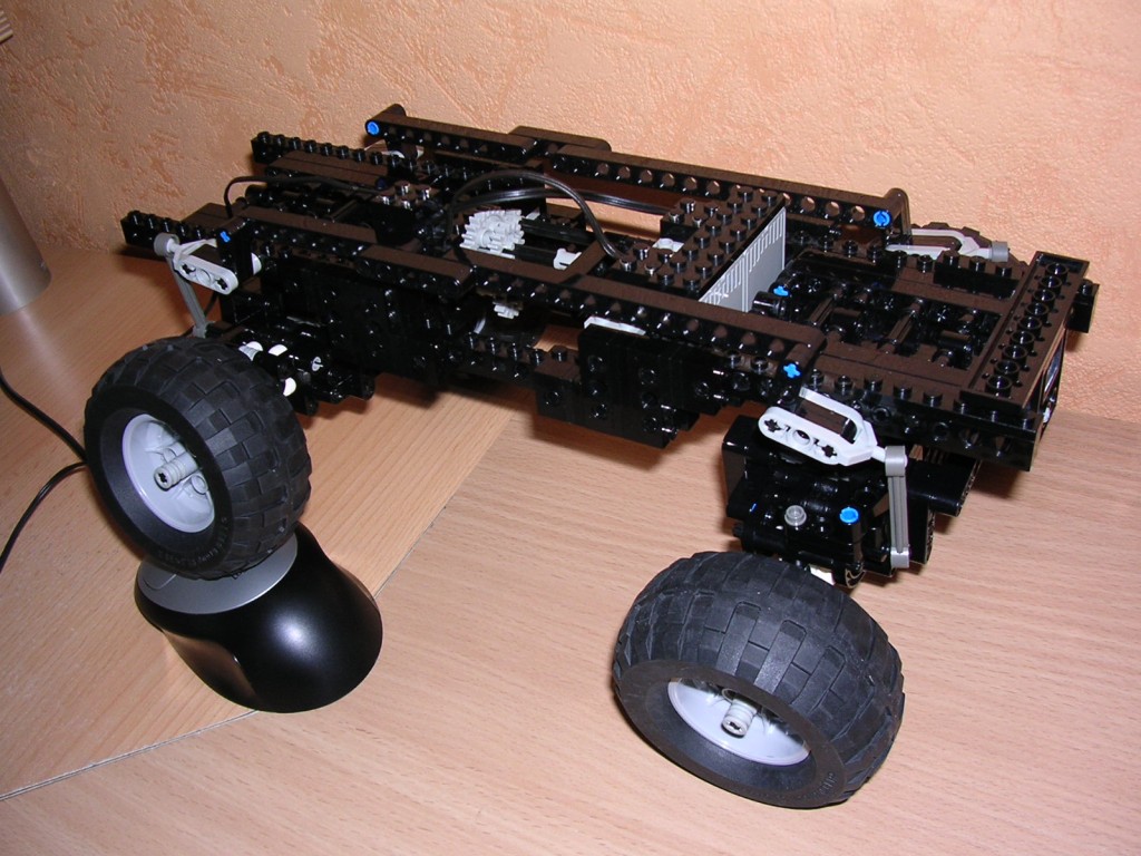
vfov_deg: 37.7
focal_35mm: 38
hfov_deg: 49.0
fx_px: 1253
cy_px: 428
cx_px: 570
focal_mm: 5.8
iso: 100
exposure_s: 1/60.1
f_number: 2.8
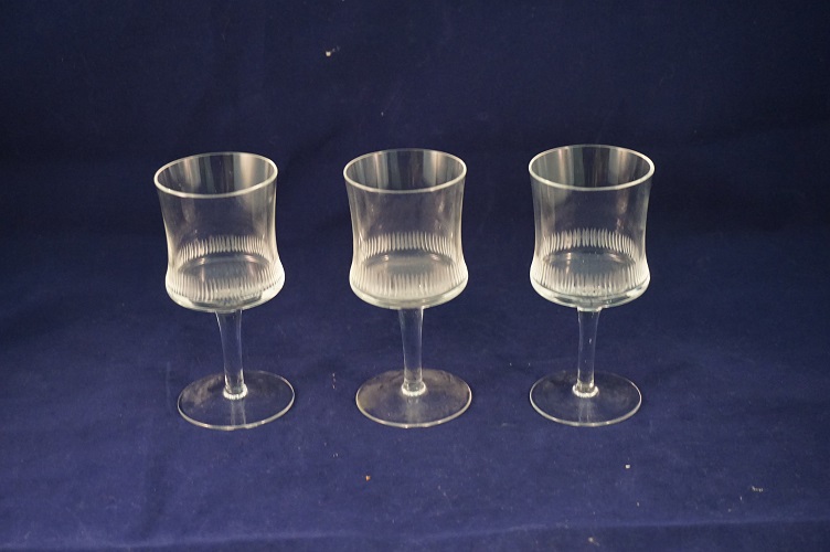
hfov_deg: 34.2
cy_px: 276
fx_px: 1348
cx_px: 415
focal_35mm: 58
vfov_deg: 23.1
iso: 3200
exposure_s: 1/20
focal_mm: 39
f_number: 5.6
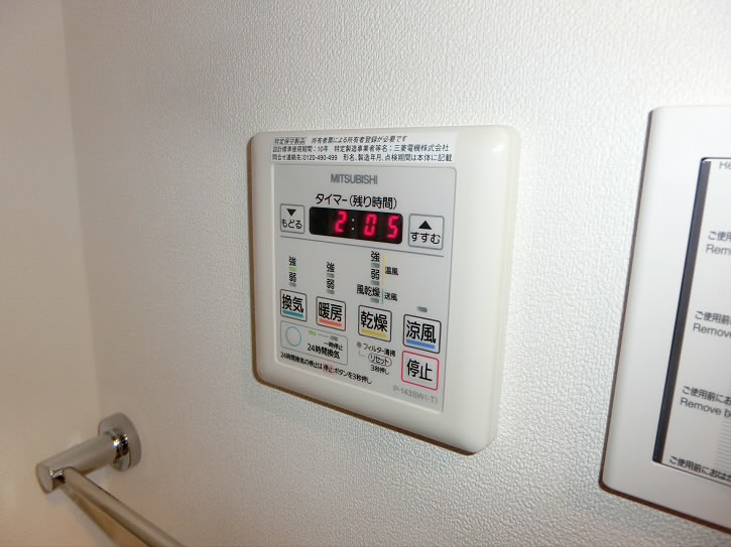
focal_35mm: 24
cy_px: 274
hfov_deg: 71.6
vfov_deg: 56.8
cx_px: 366
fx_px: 507
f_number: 3
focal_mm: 4.24
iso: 80
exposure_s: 1/30
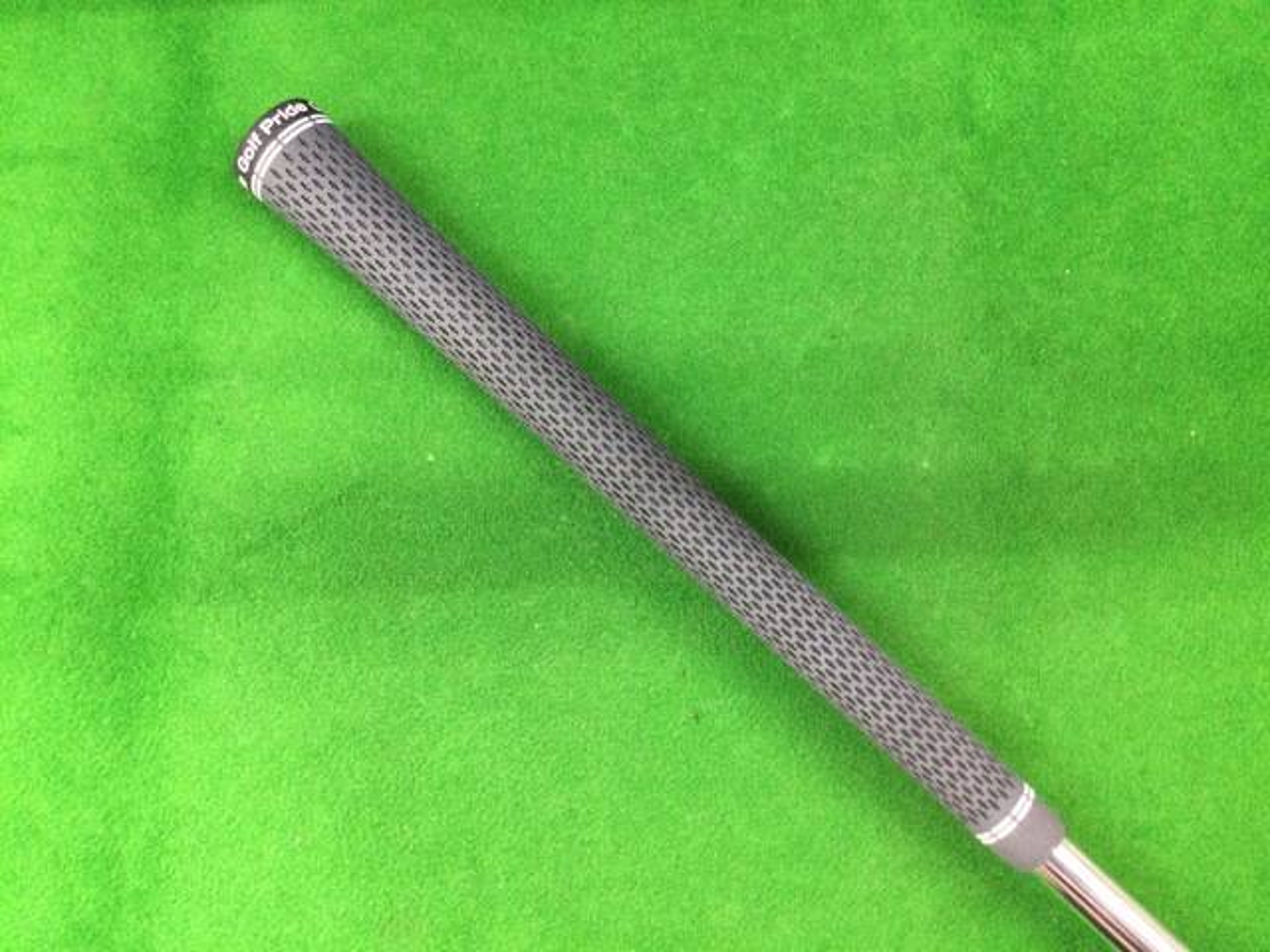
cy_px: 476
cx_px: 635
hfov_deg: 58.4
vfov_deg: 45.4
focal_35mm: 31
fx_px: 1137
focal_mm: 3.3
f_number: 2.4
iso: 200
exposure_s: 1/30
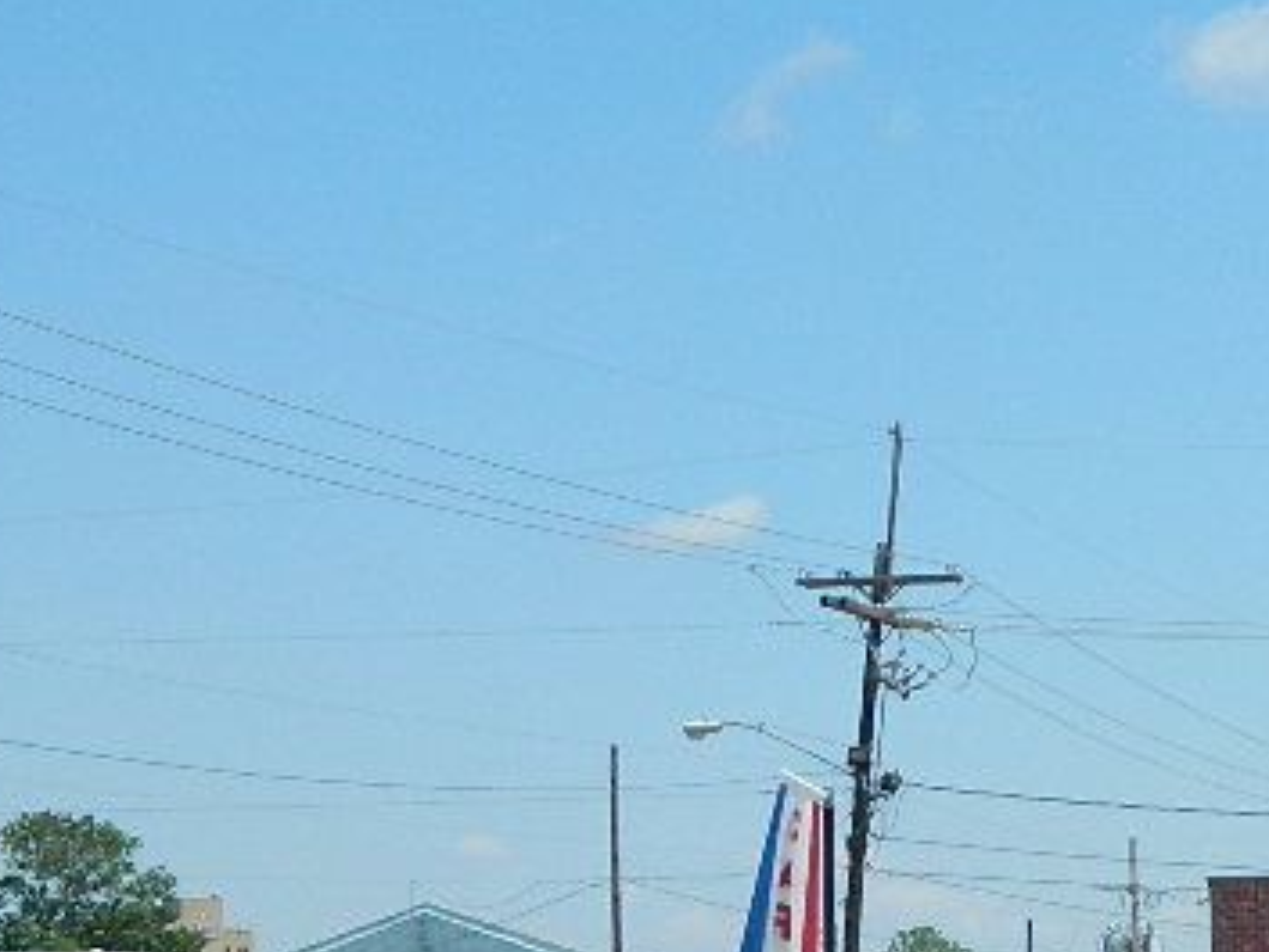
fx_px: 4364
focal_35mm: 119
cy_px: 1311
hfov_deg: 15.9
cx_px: 1557
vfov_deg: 12.0
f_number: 9.8
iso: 80
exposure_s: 1/160
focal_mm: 7.3
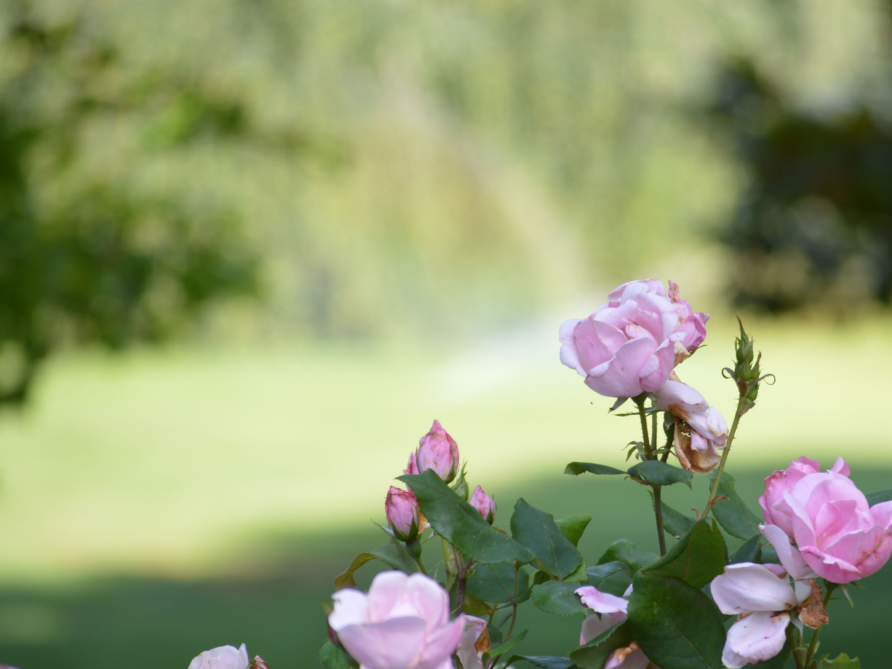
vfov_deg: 7.1
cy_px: 412
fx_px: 5385
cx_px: 618
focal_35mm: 209
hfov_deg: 9.5
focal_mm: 100
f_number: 5.6
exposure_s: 1/125
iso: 125
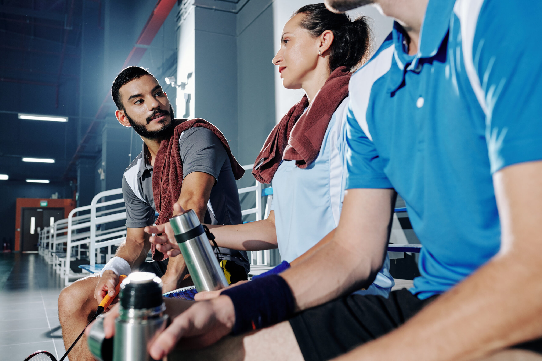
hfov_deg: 54.4
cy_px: 180
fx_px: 527
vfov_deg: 37.9
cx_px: 271
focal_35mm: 35
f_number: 5
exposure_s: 1/125
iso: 500
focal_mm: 35
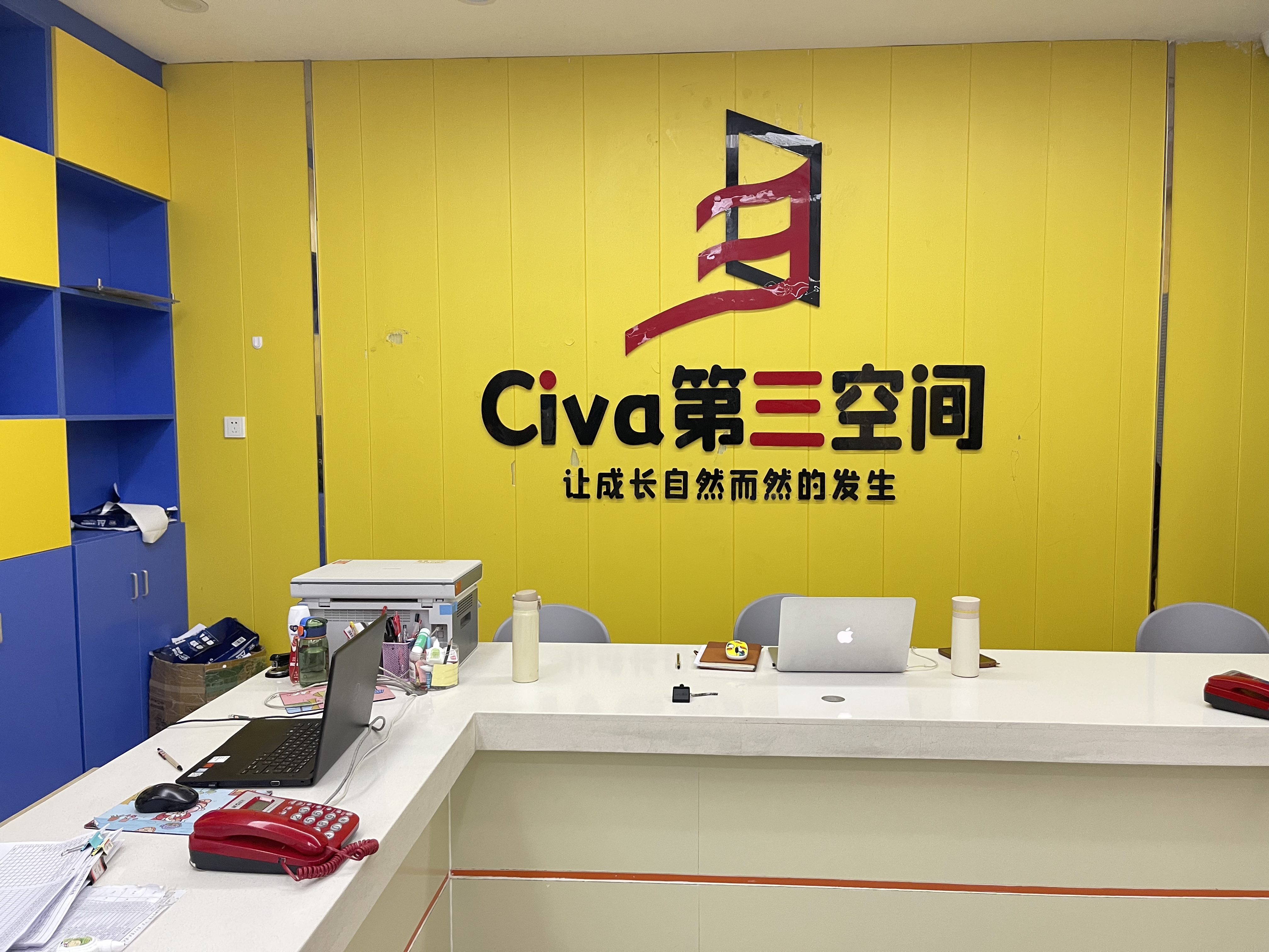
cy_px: 476
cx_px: 634
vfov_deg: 53.1
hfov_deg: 67.3
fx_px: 953
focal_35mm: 26
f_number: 1.6
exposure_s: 1/60
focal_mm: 5.1
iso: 250
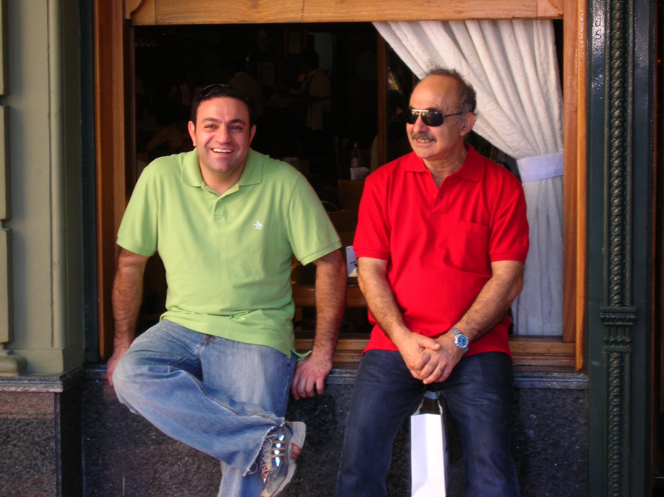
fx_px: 1955
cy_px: 248
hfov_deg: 19.3
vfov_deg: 14.5
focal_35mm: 102
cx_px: 332
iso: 55
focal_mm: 17.1
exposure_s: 1/30
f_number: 4.9
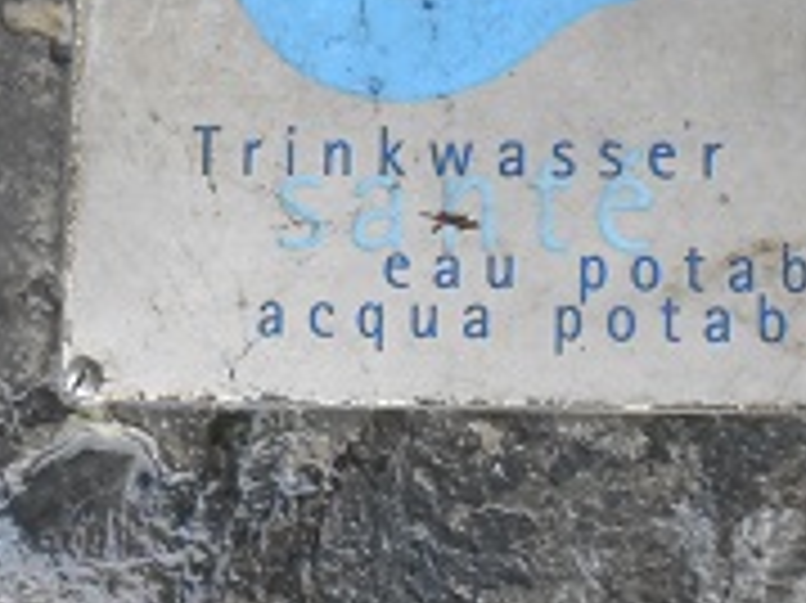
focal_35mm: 69
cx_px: 543
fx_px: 1606
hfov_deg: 28.0
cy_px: 86
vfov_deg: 20.9
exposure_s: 1/50
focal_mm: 4.6
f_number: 3.2
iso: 200
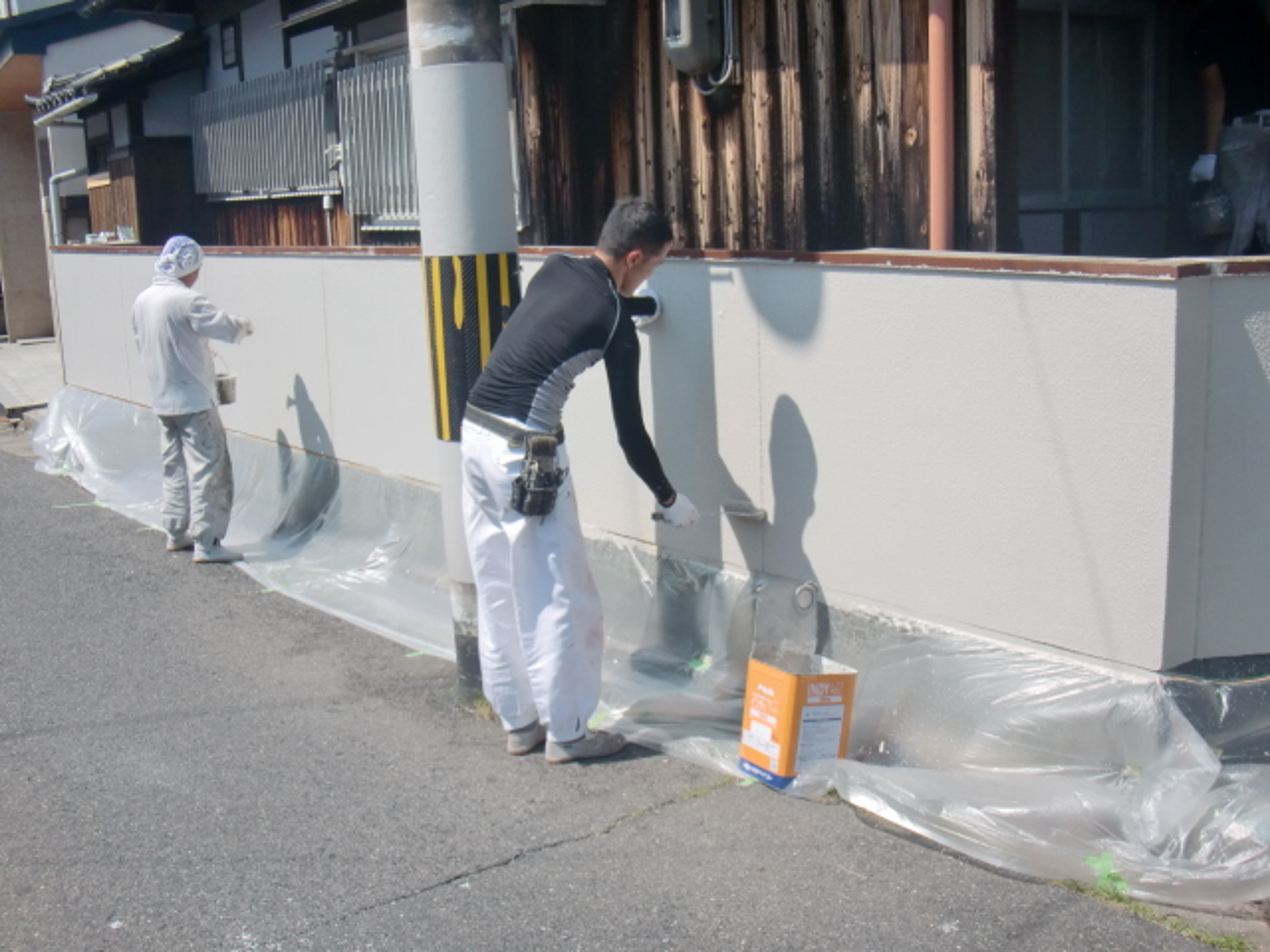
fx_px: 1394
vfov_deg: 37.7
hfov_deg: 49.0
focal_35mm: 38
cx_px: 635
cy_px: 476
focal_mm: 6.66
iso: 64
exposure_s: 1/640
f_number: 3.9
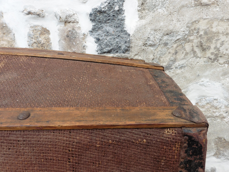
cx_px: 114
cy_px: 86
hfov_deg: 69.4
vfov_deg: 54.9
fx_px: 165
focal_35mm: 25
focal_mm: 4.4
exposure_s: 1/40
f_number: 5.6
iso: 100
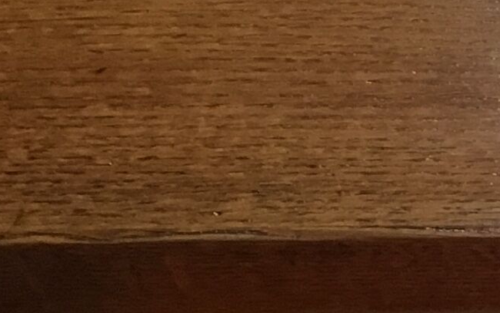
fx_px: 2248
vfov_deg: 7.8
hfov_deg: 11.3
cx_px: 1055
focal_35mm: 165
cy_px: 418
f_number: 2.4
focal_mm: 3.3
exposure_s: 1/33
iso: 100
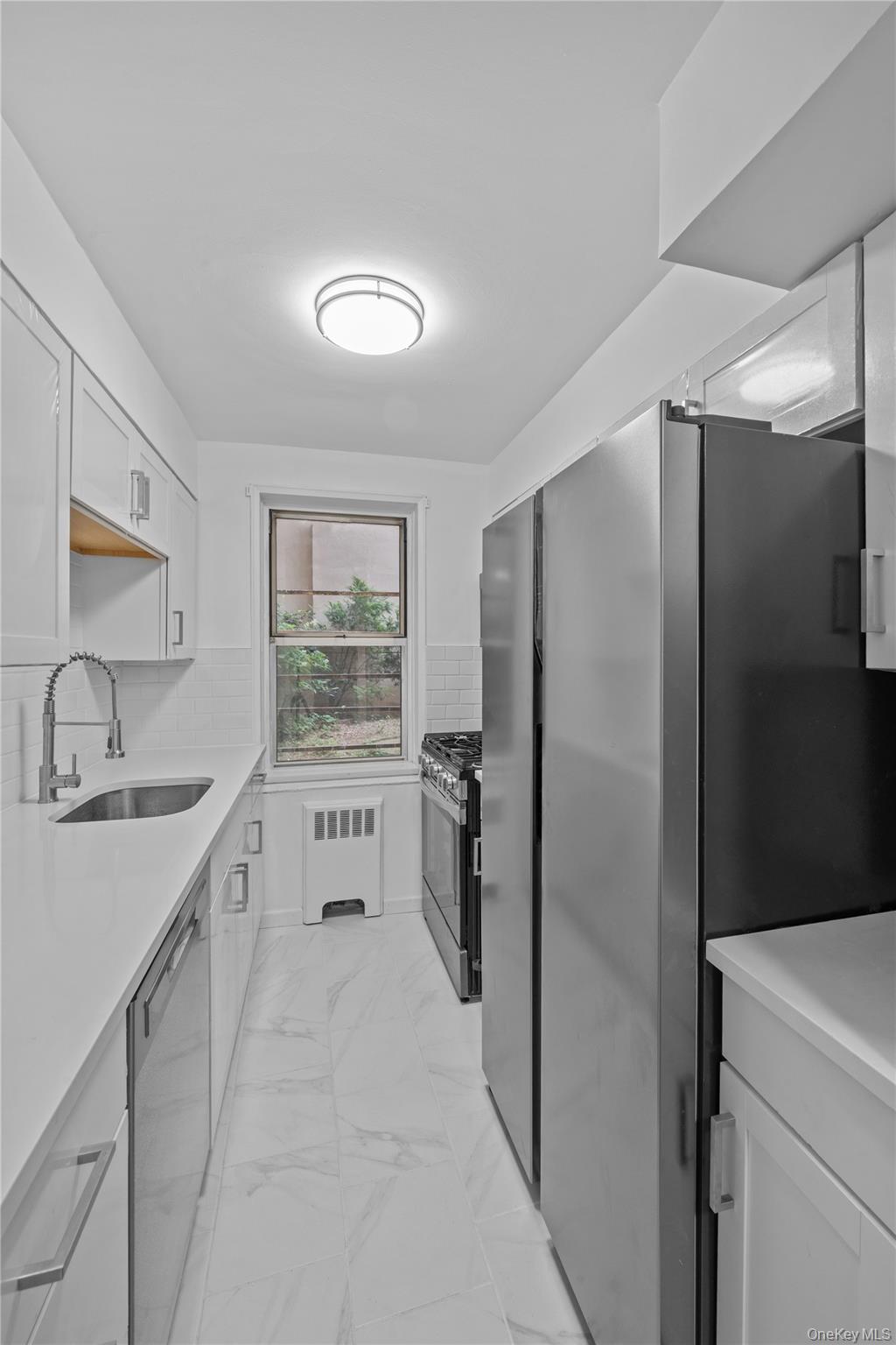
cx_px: 448
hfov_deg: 81.2
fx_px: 523
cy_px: 672
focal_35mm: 14
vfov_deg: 104.3
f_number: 11
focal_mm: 14
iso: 250
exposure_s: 1/1.43
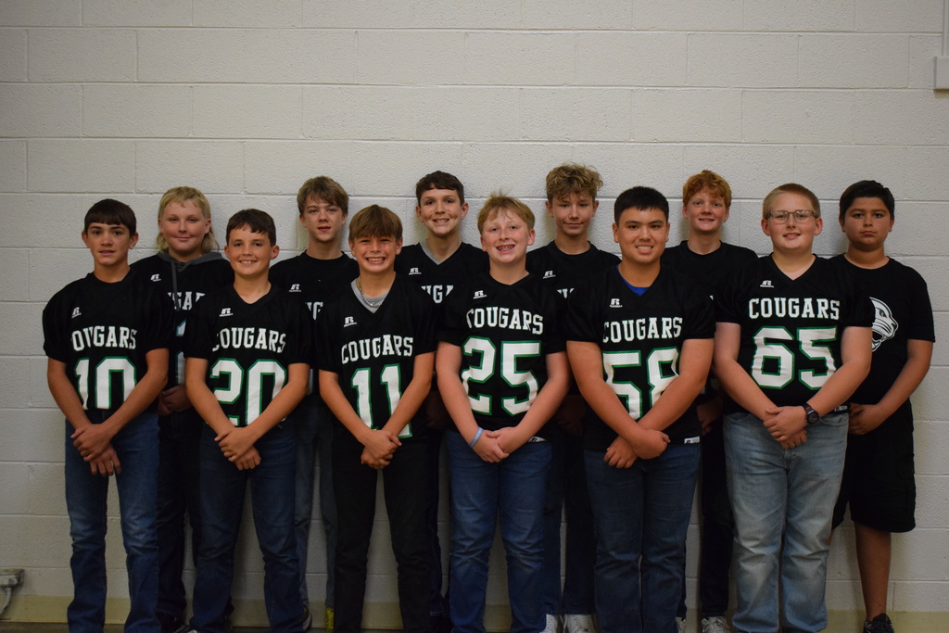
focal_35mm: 51
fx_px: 1345
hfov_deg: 38.9
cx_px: 474
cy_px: 316
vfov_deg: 26.5
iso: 3200
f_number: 4.5
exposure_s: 1/200
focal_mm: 34
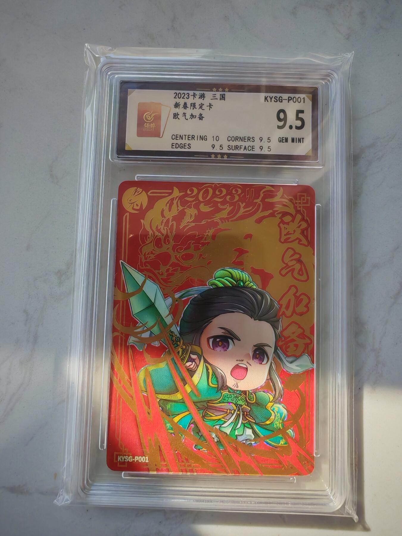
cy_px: 268
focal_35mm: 27
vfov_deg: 65.3
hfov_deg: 51.4
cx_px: 201
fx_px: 418
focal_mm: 1.96
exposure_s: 1/620
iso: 50
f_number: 2.2
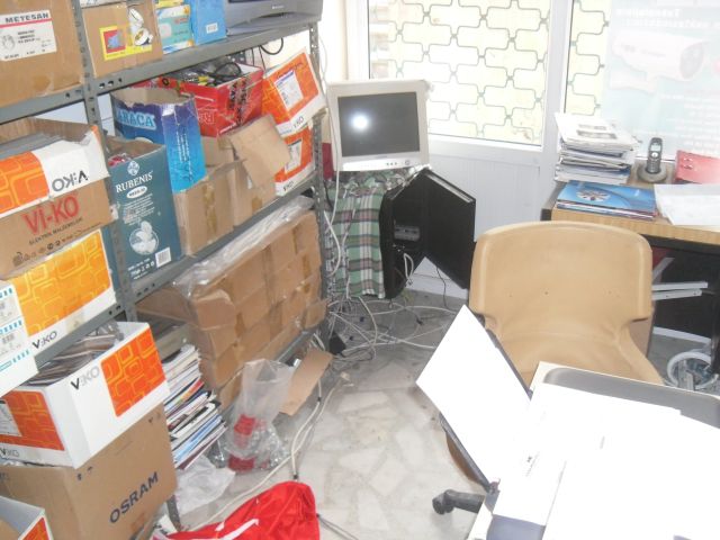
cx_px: 360
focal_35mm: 34
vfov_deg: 41.8
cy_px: 270
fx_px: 707
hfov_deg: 54.0
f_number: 2.8
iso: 400
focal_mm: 6
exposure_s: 1/45
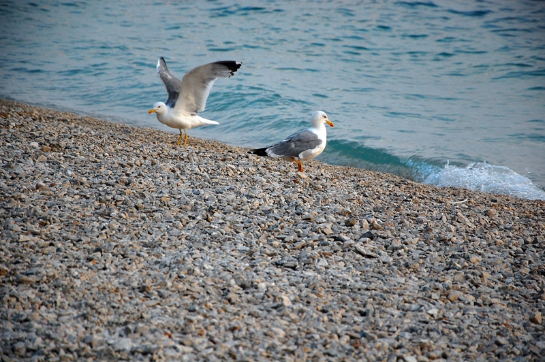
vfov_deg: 8.7
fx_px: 2382
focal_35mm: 158
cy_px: 181
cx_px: 272
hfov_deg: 13.1
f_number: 5.6
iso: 400
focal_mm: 105
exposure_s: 1/500
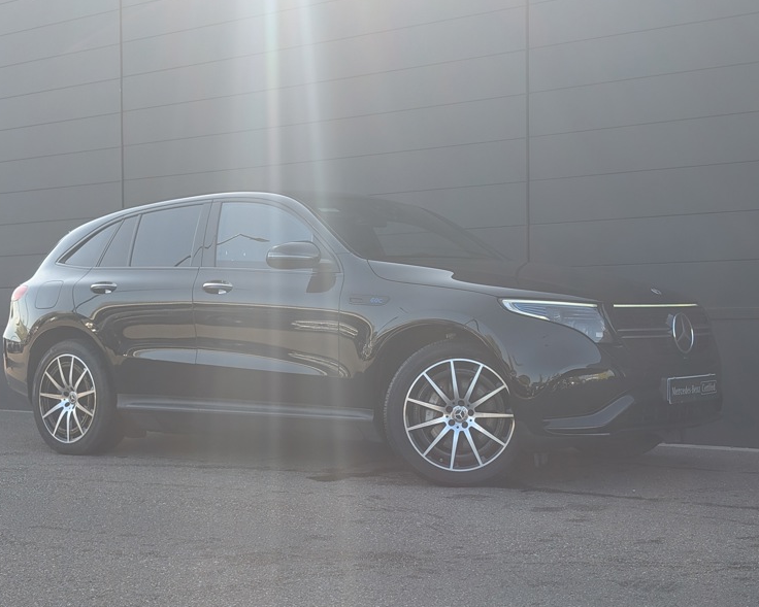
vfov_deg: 29.1
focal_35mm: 52
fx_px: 1168
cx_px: 387
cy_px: 303
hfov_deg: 36.0
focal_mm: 6.9
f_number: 1.68
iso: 18
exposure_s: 1/223
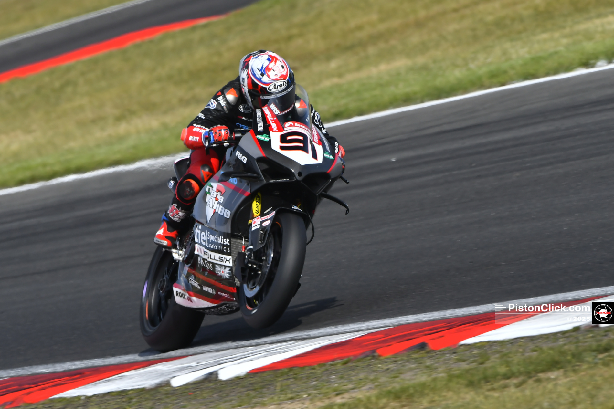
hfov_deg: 3.1
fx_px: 11254
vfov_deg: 2.1
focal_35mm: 660
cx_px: 307
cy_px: 204
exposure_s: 1/640
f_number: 7.1
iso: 250
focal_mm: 440
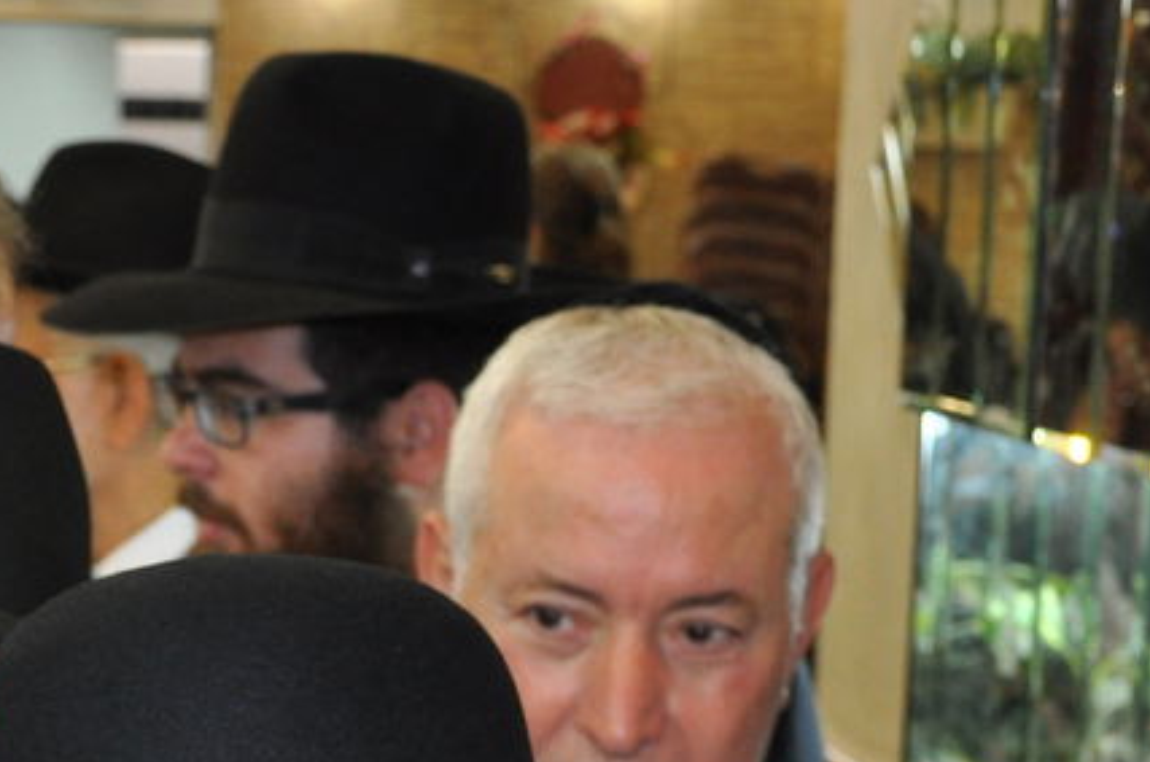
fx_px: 3762
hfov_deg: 17.3
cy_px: 1140
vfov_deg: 11.1
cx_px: 391
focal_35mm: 118
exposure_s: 1/60
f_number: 3.8
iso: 800
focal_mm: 24
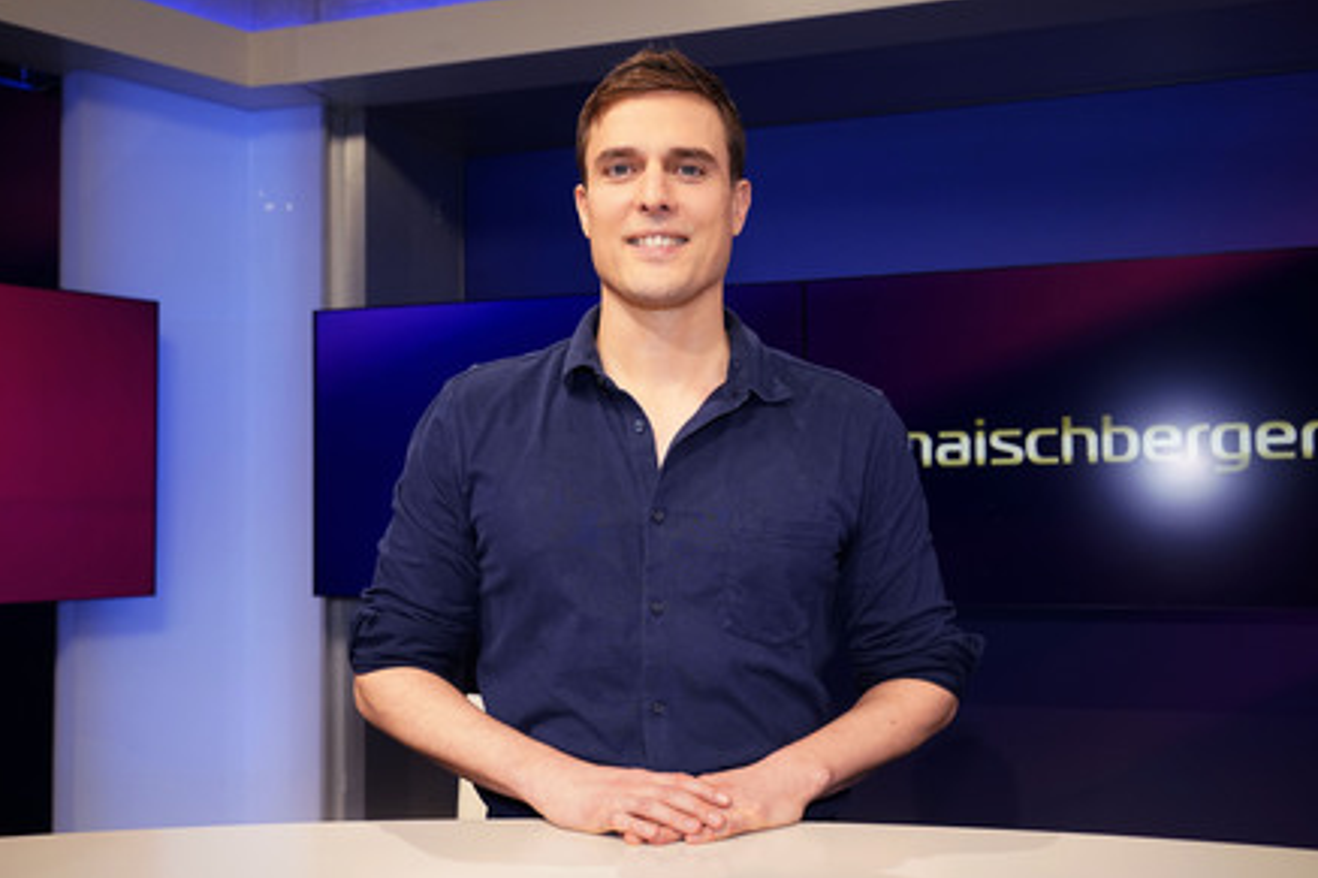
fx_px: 1208
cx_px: 650
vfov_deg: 39.9
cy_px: 450
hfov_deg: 57.2
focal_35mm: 33
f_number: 5
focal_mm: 32
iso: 2000
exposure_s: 1/125
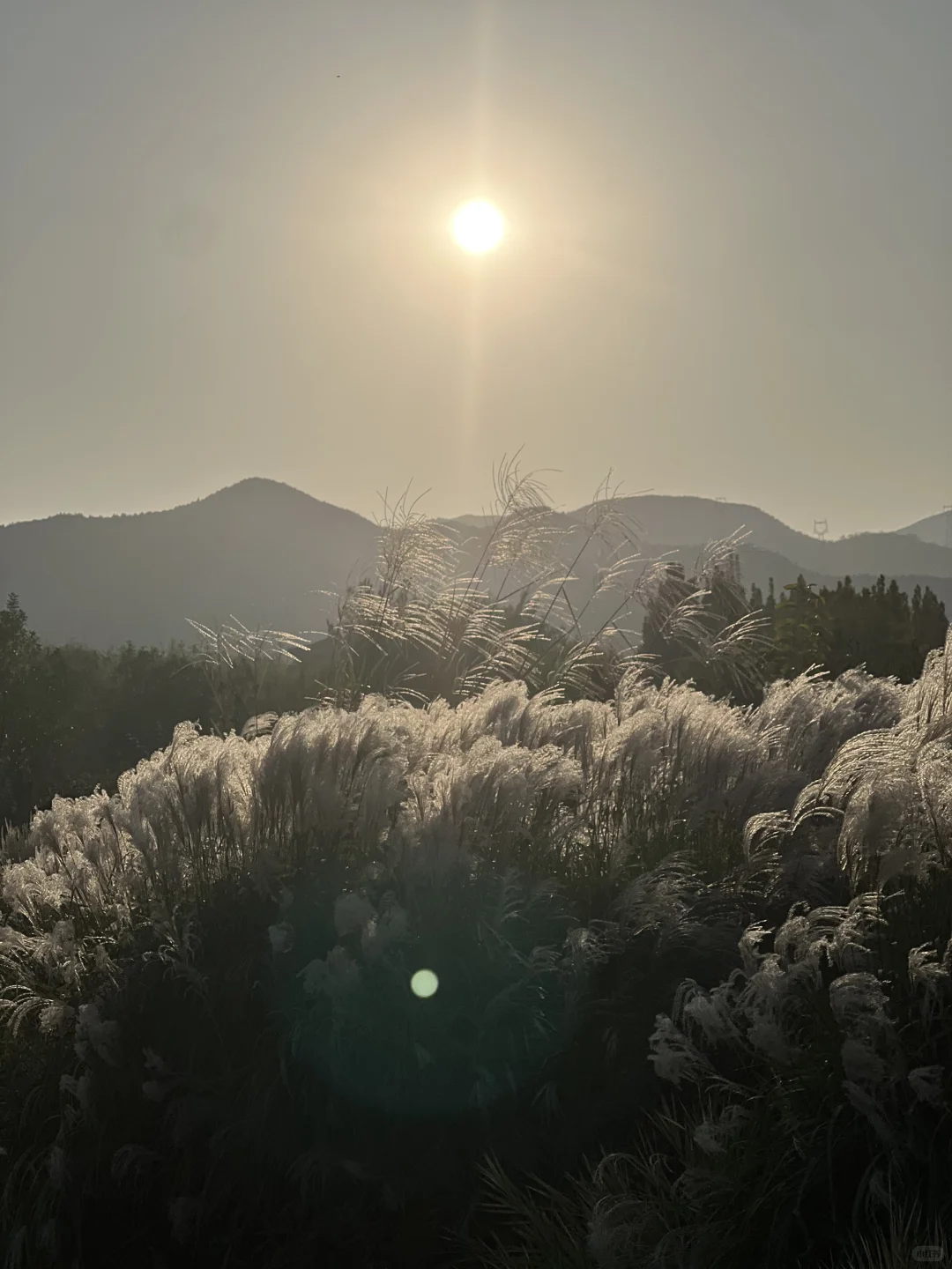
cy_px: 634
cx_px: 476
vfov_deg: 25.3
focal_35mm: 77
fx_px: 2824
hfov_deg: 19.1
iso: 32
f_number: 2.8
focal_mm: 9
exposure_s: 1/6944
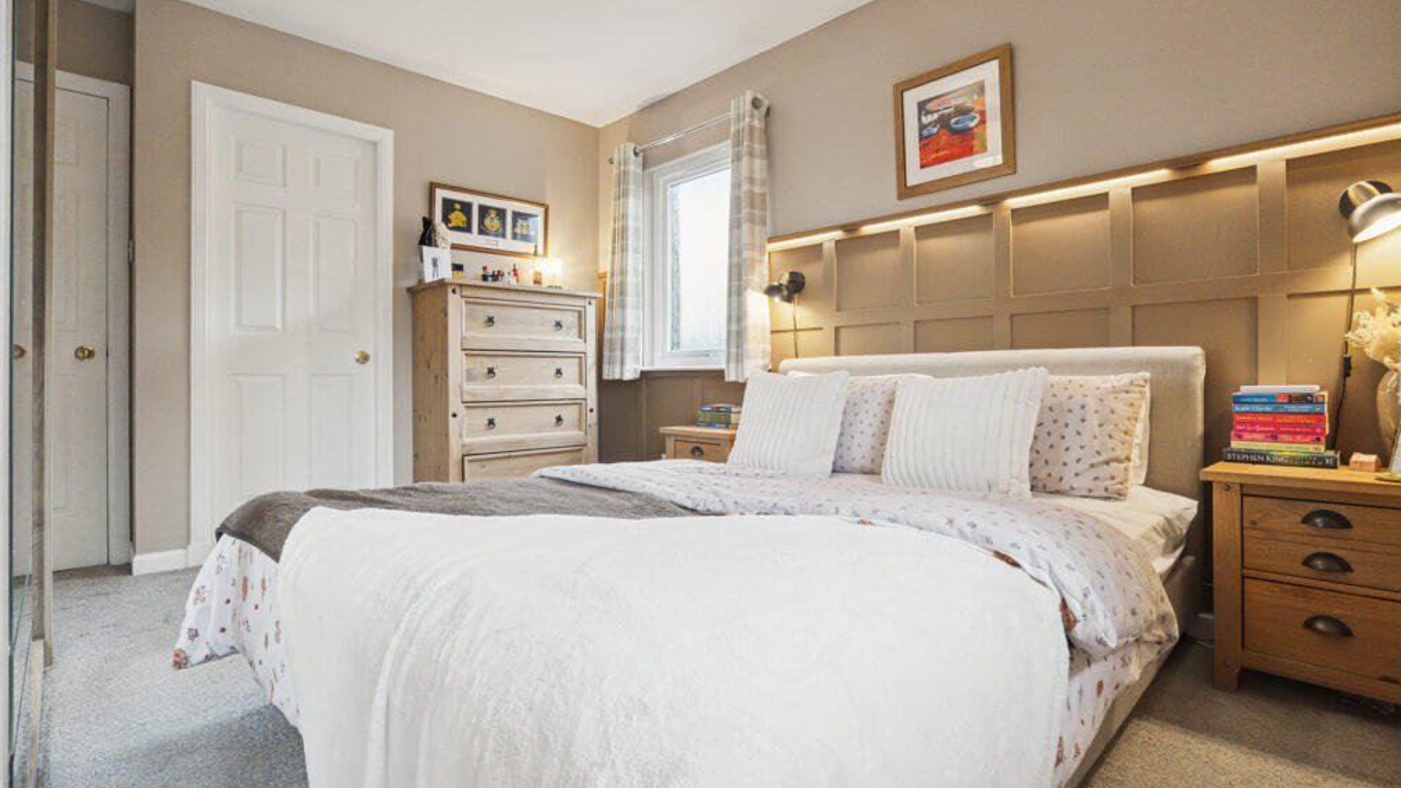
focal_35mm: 17
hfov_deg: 95.9
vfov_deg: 63.8
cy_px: 360
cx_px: 694
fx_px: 631
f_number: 8
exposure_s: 1/50
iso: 4000
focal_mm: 16
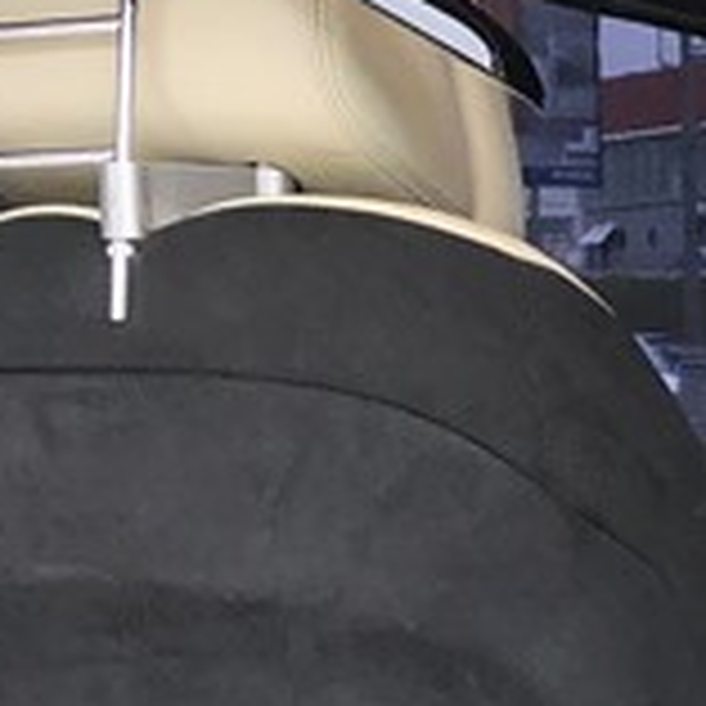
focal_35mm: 161
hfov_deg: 10.6
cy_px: 1084
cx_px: 976
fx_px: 3715
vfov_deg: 10.5
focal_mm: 3.99
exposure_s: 1/120
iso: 50
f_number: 1.8
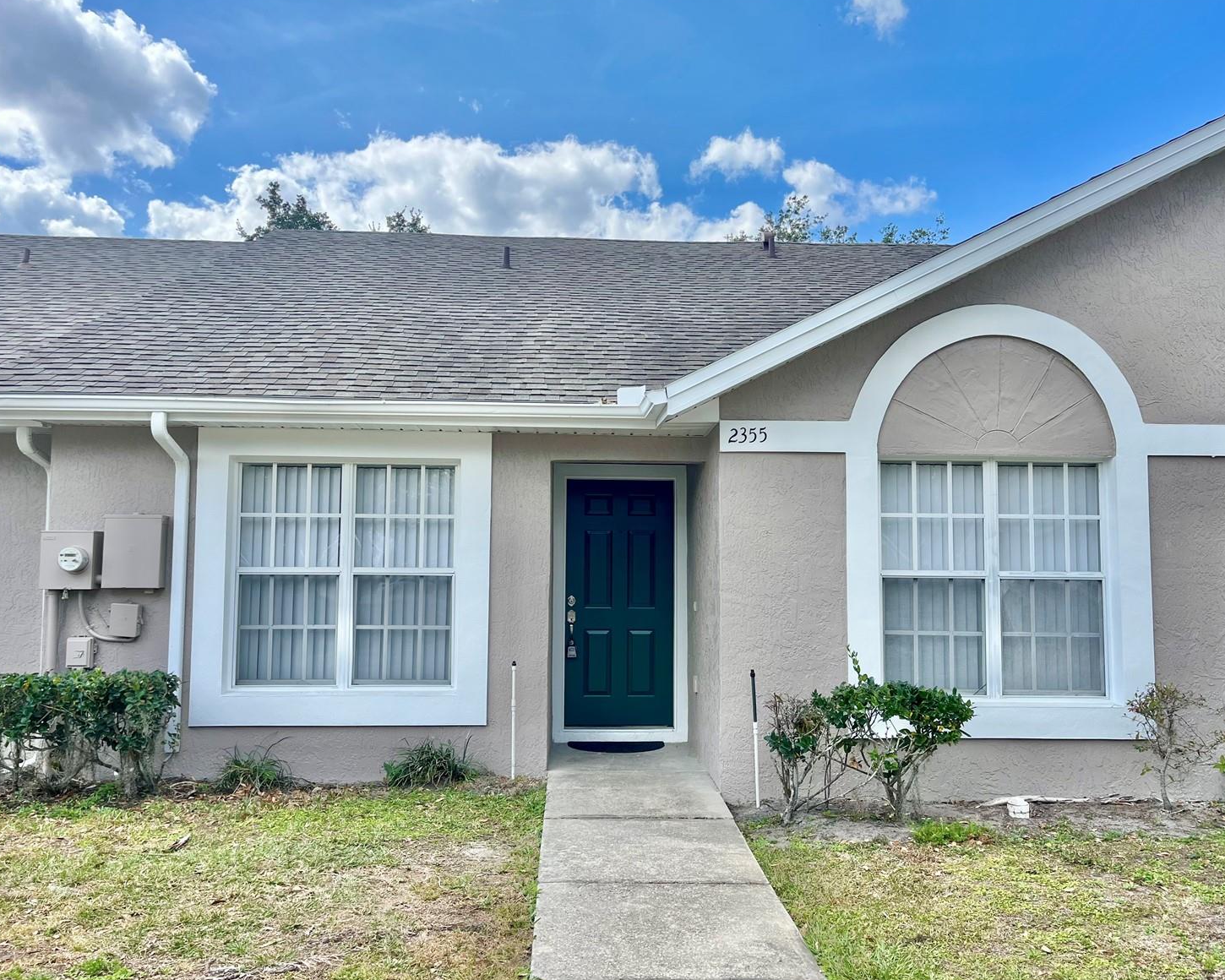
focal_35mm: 28
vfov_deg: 51.5
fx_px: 1015
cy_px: 496
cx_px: 628
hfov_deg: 62.2
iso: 50
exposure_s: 1/1957
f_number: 1.6
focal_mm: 5.1
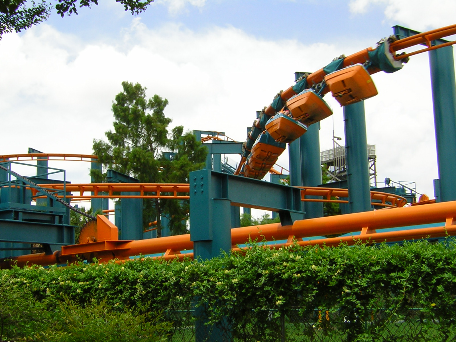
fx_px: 711
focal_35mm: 54
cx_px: 228
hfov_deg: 35.5
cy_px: 171
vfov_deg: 27.0
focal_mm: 7.1
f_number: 6.4
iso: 50
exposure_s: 1/164
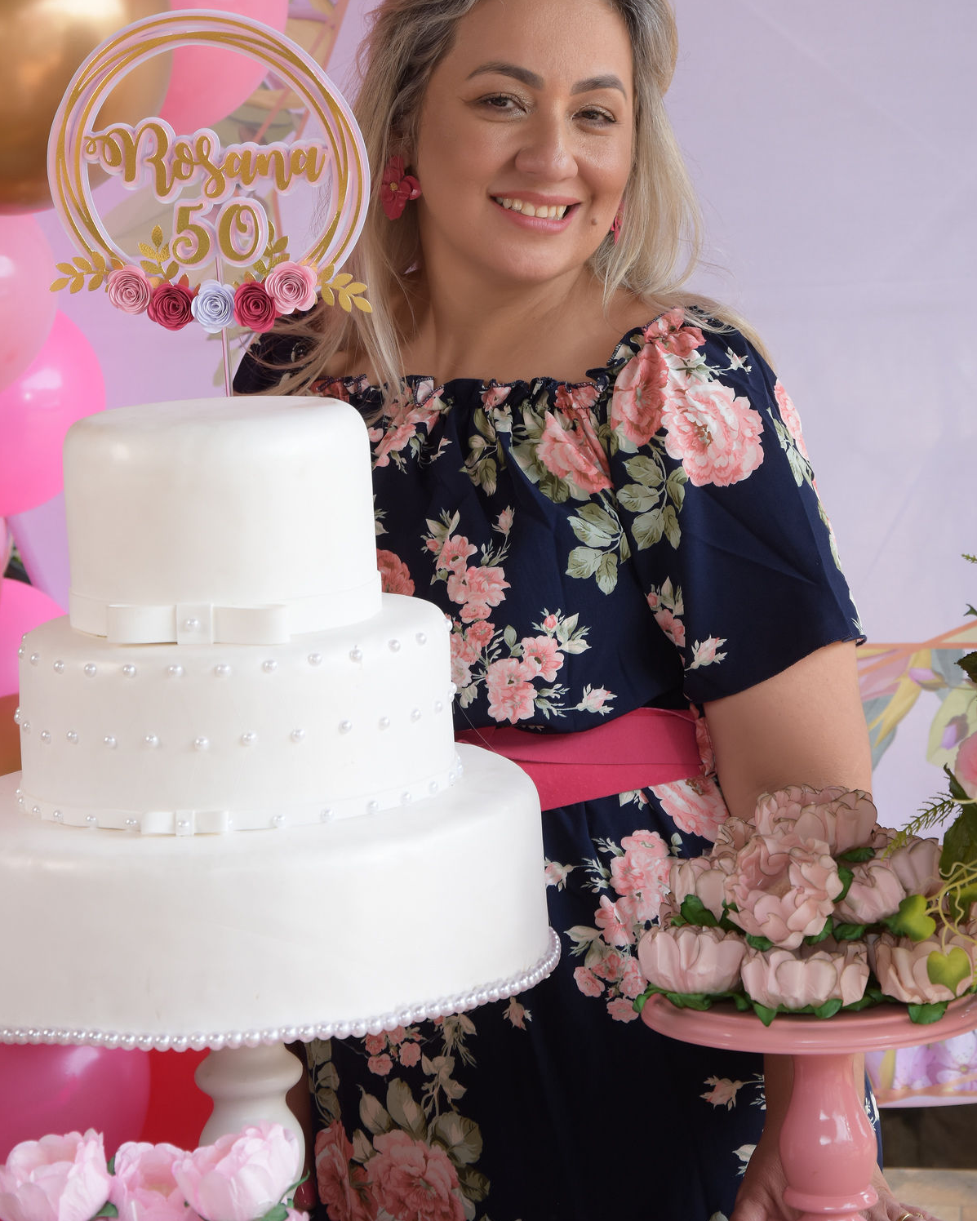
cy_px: 497
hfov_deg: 14.7
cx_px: 488
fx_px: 3795
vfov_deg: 18.3
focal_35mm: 105
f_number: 8
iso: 500
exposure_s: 1/250
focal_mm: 62
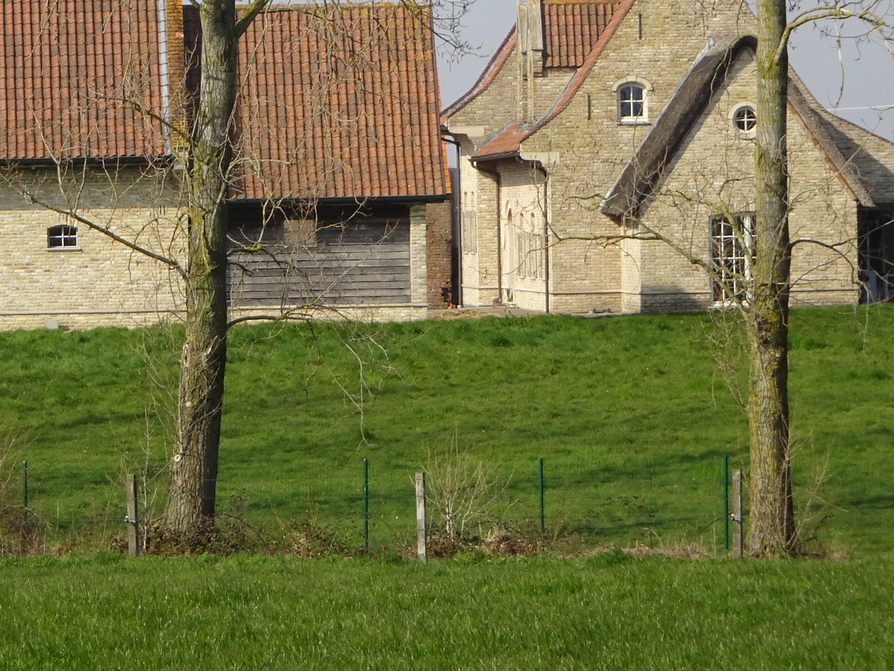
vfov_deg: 5.9
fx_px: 6534
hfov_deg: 7.8
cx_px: 196
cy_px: 84
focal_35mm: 253
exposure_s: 1/320
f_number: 5.6
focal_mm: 20.96
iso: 80
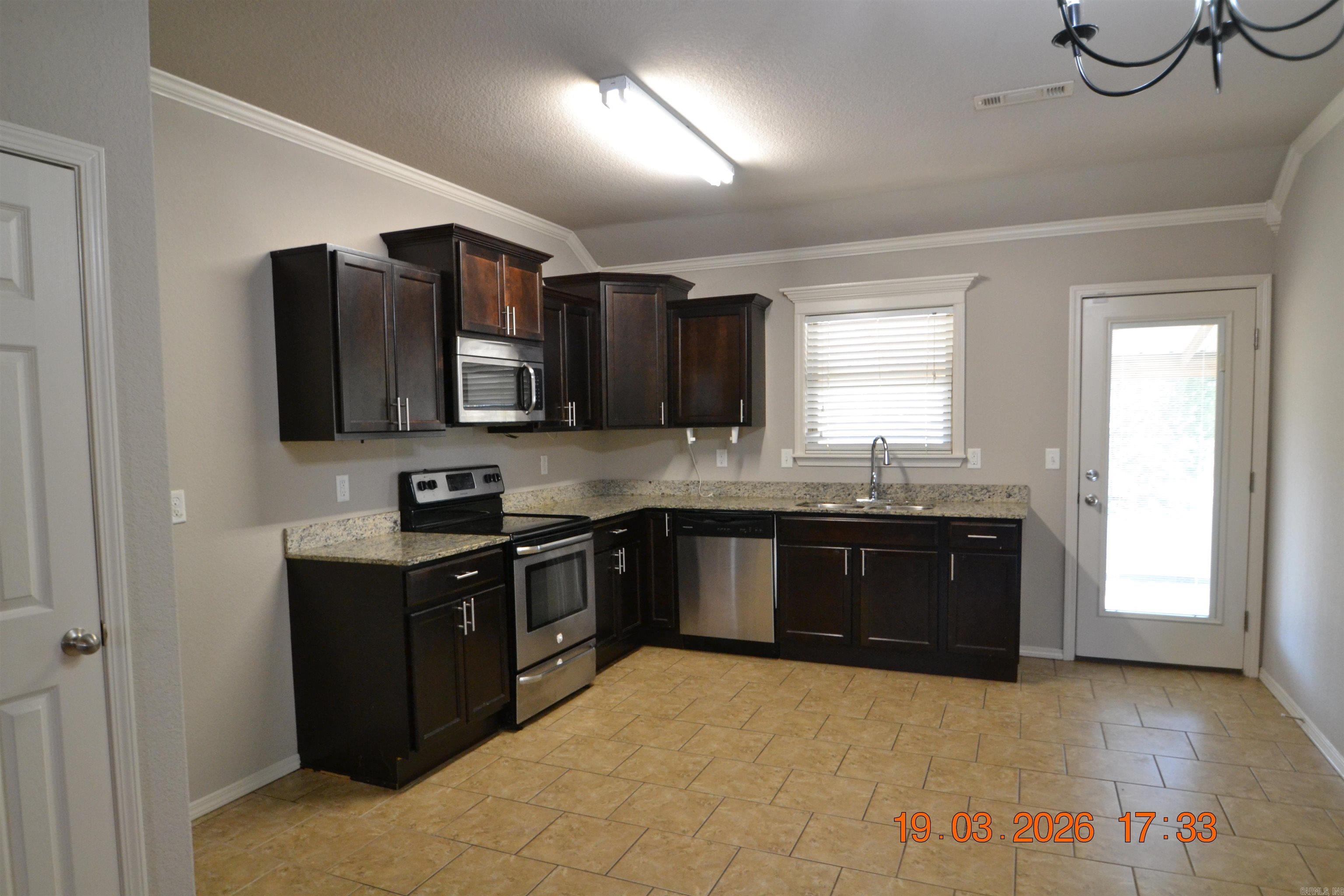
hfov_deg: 81.2
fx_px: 784
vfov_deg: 59.5
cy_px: 448
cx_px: 672
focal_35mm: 21
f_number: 4
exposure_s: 1/60
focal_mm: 14
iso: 1400
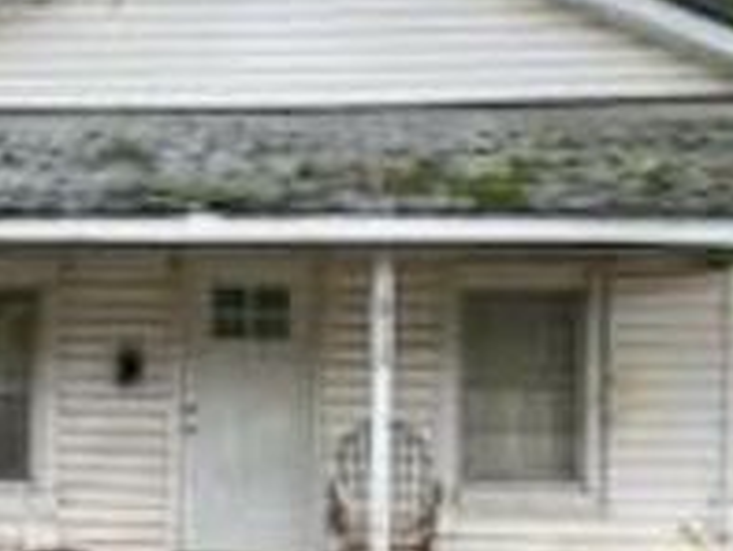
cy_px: 363
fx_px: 1292
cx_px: 149
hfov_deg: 30.9
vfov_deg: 24.0
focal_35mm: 61
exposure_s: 1/435
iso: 80
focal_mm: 6.86
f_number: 1.78
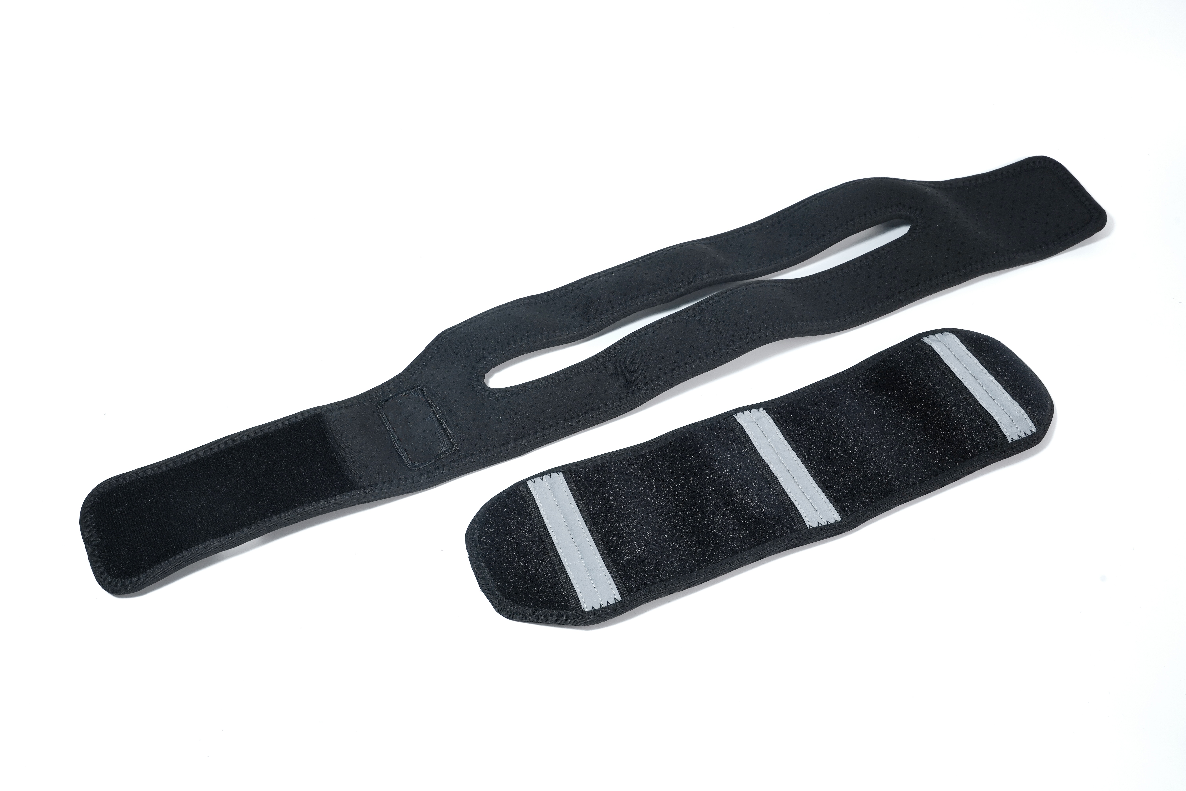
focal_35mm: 38
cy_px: 396
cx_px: 593
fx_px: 1252
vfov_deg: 35.1
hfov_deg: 50.7
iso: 400
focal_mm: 38
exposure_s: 1/50
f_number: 14
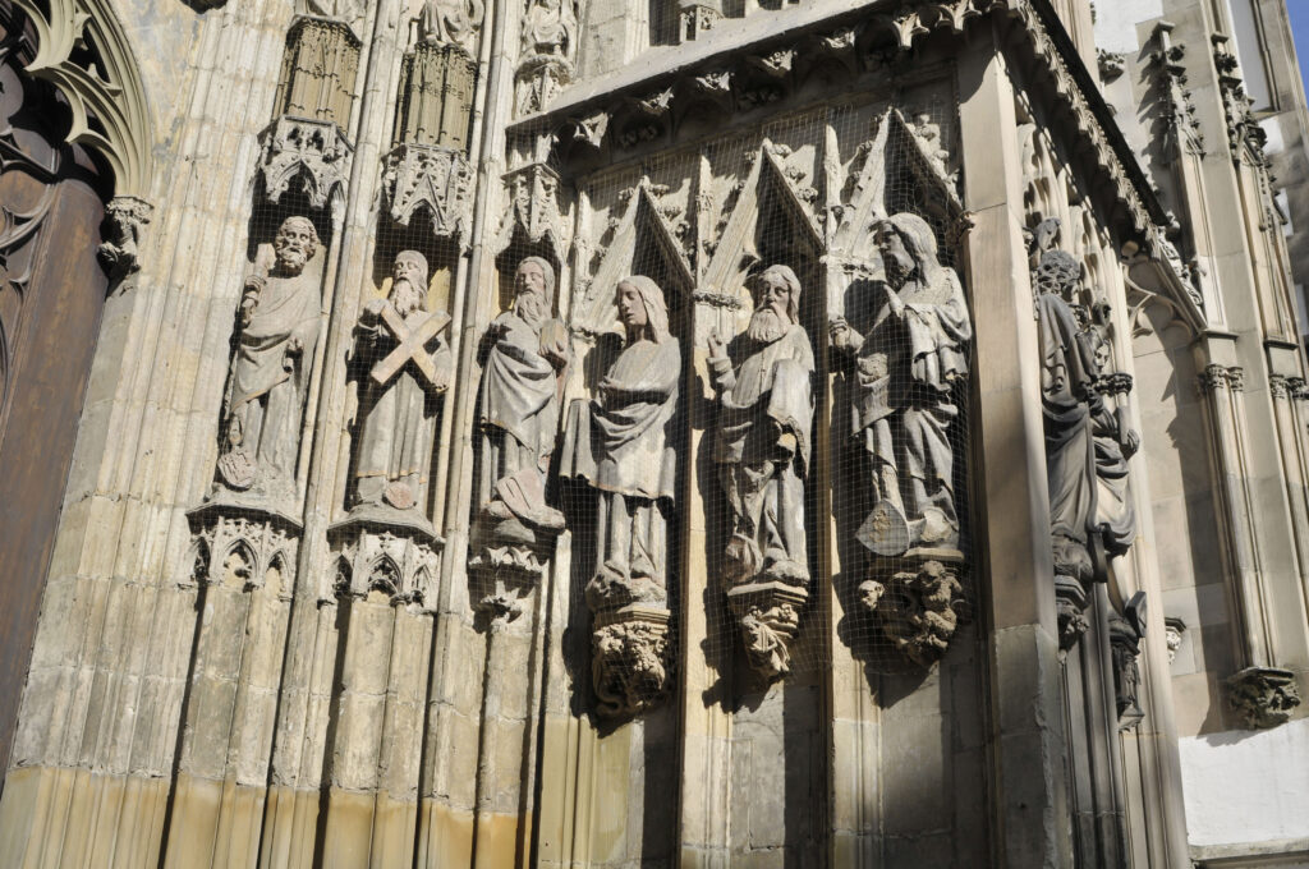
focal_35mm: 42
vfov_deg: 31.8
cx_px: 654
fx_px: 1525
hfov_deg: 46.5
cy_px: 434
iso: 200
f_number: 10
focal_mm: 28
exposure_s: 1/400
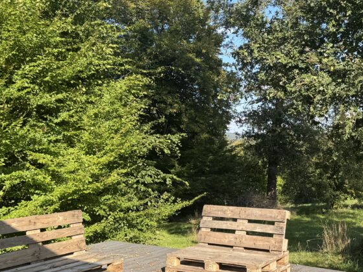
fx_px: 461
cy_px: 135
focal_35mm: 44
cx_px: 275
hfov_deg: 41.6
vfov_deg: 32.9
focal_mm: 6.76
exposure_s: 1/1094
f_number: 1.78
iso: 80
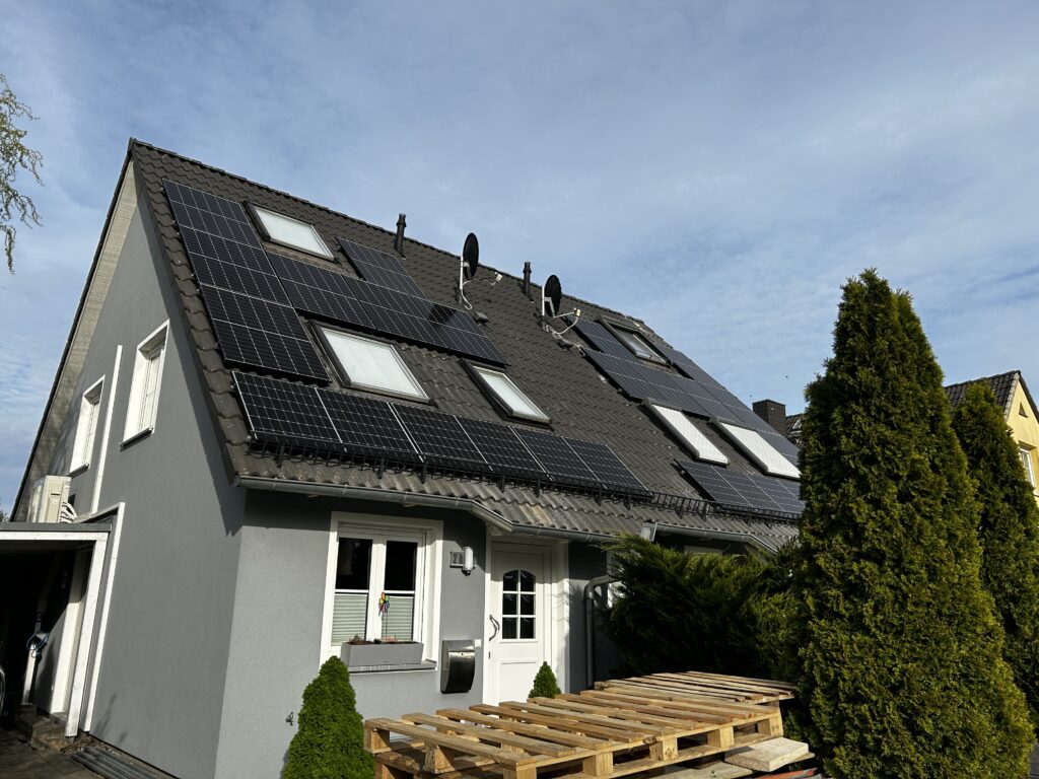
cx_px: 520
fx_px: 780
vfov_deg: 53.1
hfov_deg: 67.3
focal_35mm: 26
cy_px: 390
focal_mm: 5.7
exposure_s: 1/3356
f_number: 1.5
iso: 50
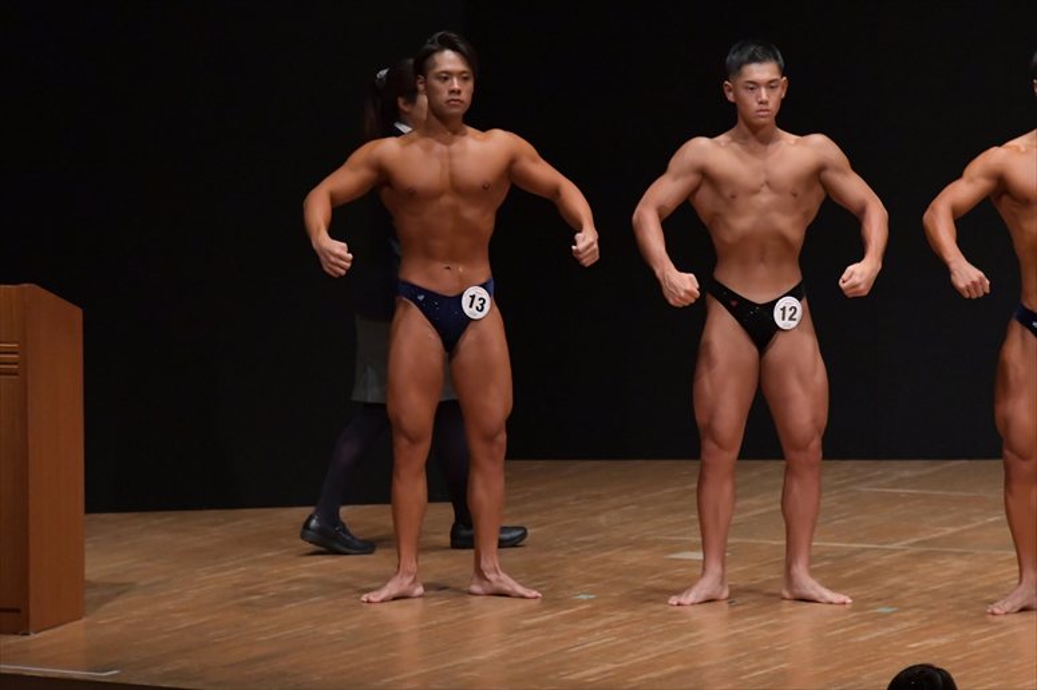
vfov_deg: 4.8
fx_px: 8206
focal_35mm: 285
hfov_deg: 7.2
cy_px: 345
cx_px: 518
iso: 6400
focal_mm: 190
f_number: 5.6
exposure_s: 1/400
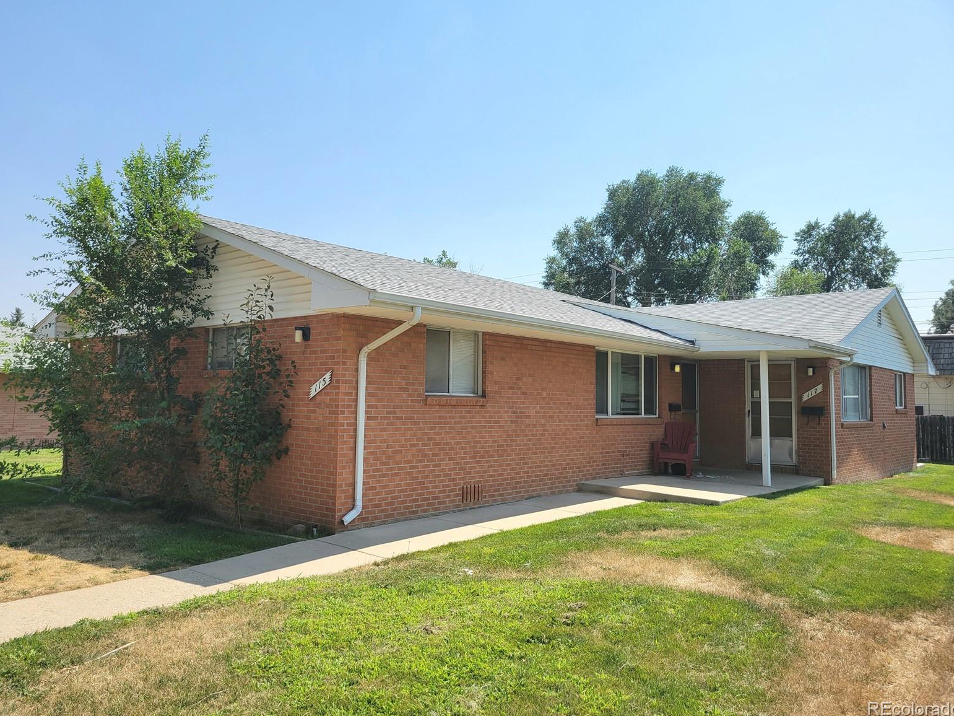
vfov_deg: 51.4
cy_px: 350
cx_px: 472
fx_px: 744
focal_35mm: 27
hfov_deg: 65.3
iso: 40
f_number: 1.8
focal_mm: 5.4
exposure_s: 1/2500
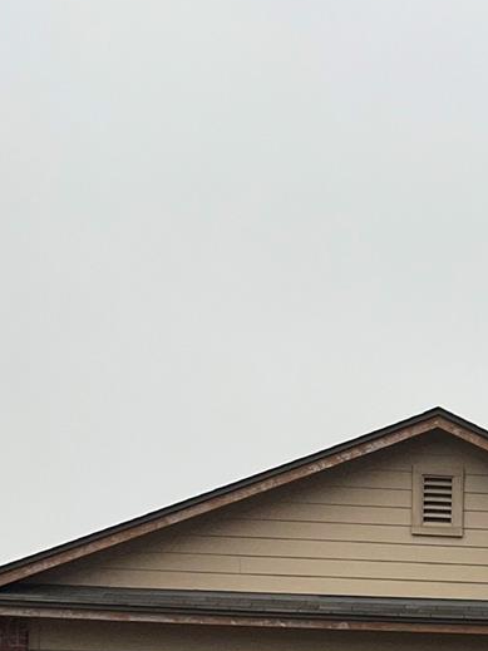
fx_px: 1448
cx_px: 592
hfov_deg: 18.1
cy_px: 764
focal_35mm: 77
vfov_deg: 23.4
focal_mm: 5.1
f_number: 1.6
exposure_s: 1/2268
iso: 32
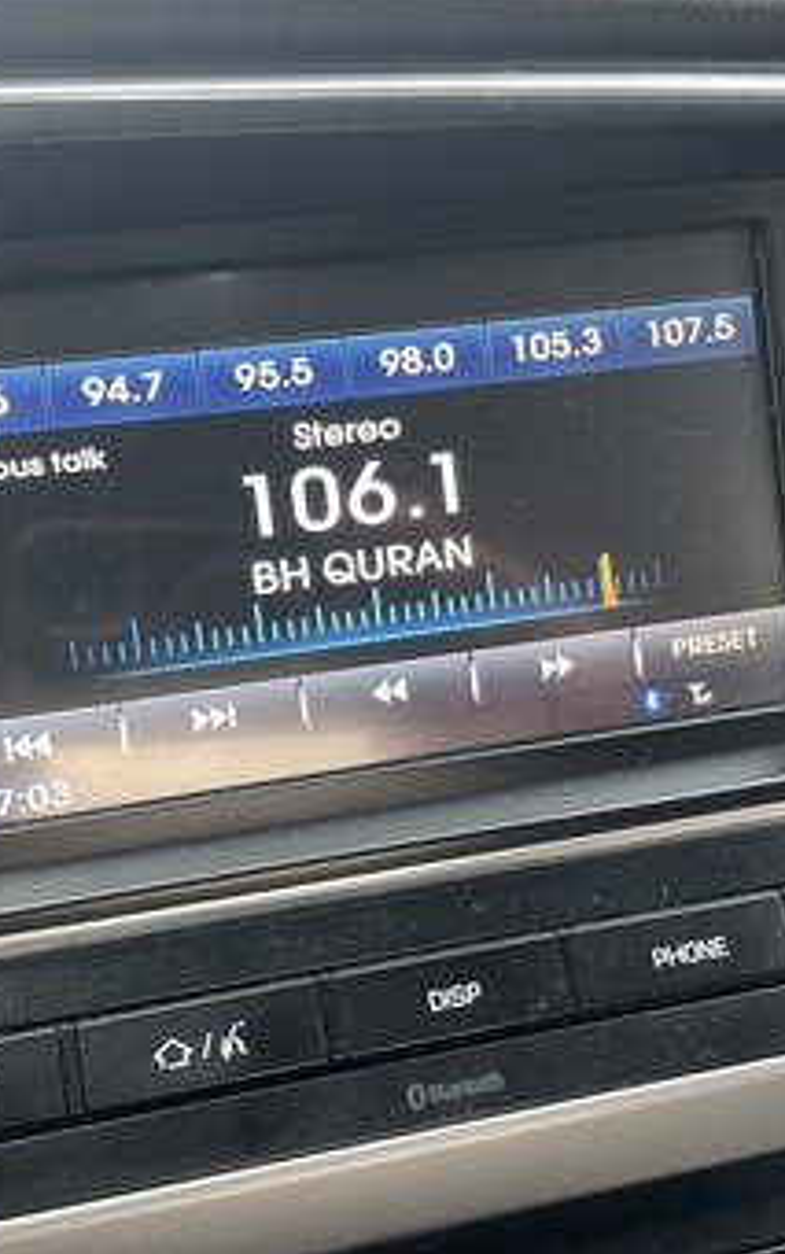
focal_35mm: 37
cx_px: 345
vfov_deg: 52.7
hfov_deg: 34.4
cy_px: 625
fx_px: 1264
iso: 250
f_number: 1.6
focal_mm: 4.2
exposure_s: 1/60
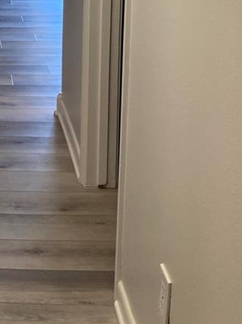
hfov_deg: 17.5
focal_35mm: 78
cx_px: -87
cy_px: -22
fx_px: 727
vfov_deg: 23.6
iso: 80
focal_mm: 3.99
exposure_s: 1/60
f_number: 1.8
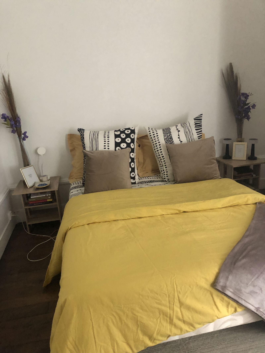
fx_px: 286
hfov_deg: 49.7
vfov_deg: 63.4
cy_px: 176
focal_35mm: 28
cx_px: 132
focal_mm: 4
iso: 100
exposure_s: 1/4
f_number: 1.8
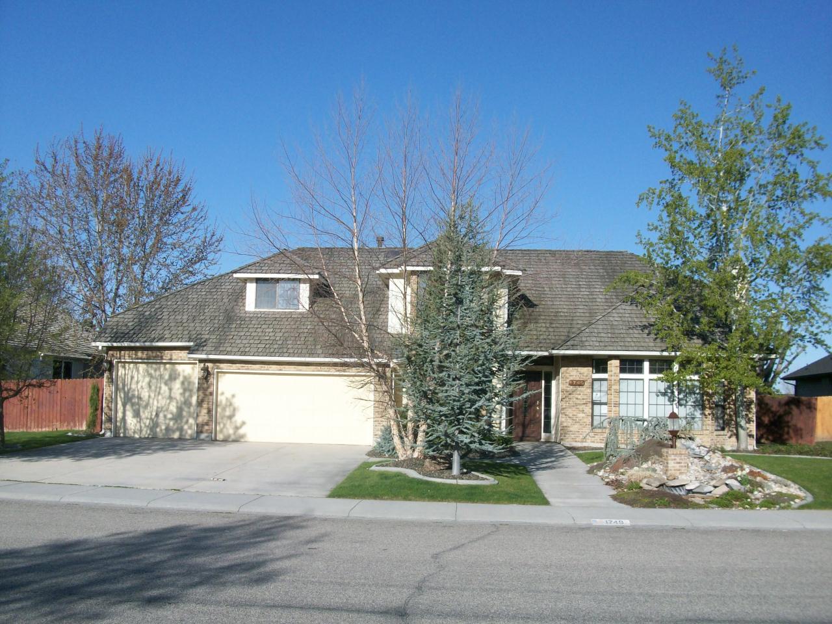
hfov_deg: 54.0
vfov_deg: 41.8
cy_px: 312
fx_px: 817
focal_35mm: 34
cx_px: 416
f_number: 5.5
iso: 64
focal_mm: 5.7
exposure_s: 1/370
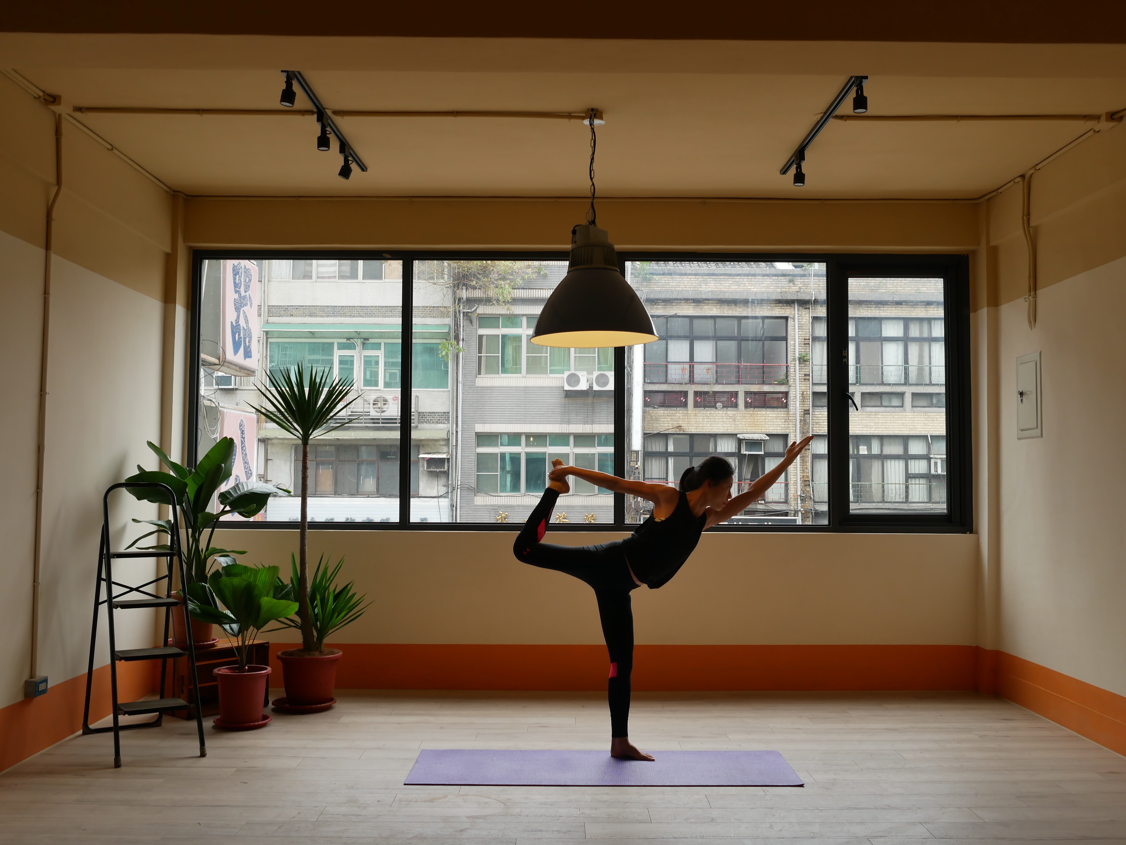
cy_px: 422
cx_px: 563
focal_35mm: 34
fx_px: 1106
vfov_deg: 41.8
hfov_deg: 53.9
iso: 250
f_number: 4.5
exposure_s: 1/60
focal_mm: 17
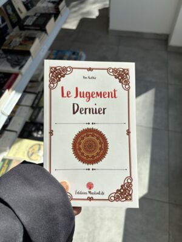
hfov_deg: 53.1
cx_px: 91
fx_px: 182
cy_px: 121
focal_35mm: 26
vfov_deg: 67.3
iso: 50
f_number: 1.6
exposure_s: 1/2857
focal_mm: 5.96
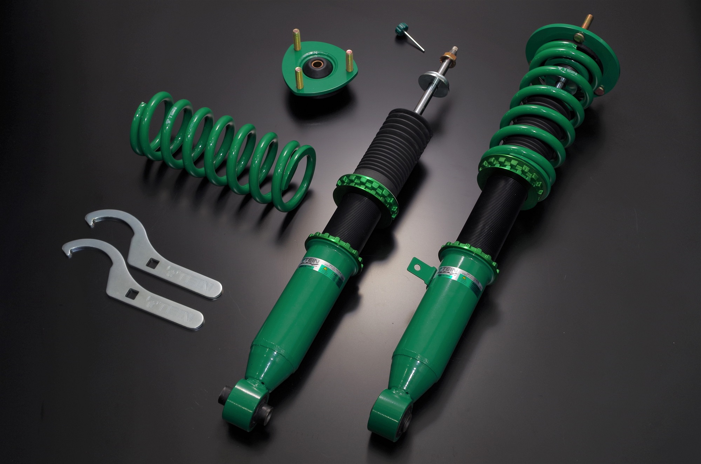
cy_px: 232
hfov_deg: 38.3
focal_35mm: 52
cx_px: 350
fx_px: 1010
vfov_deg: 25.9
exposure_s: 1/30
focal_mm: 35
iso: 100
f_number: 9
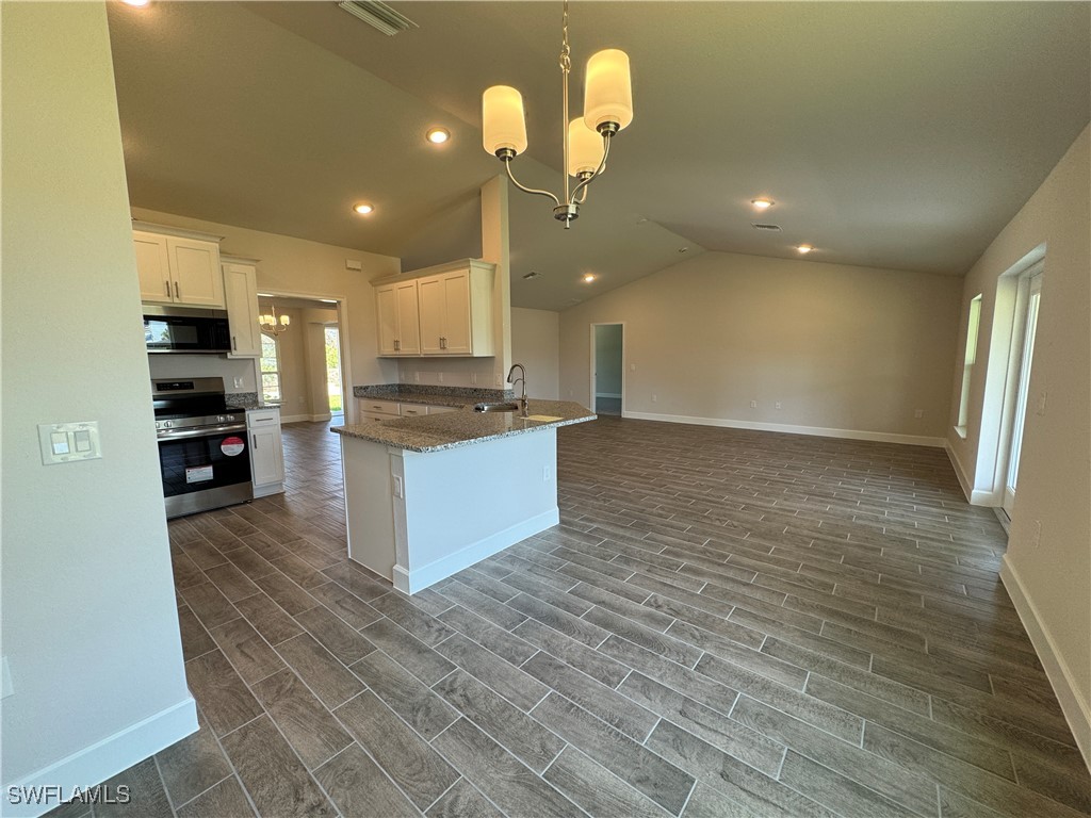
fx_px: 441
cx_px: 546
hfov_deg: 102.1
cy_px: 409
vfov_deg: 85.7
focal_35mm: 14
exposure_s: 1/120
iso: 100
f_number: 2.2
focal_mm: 2.22
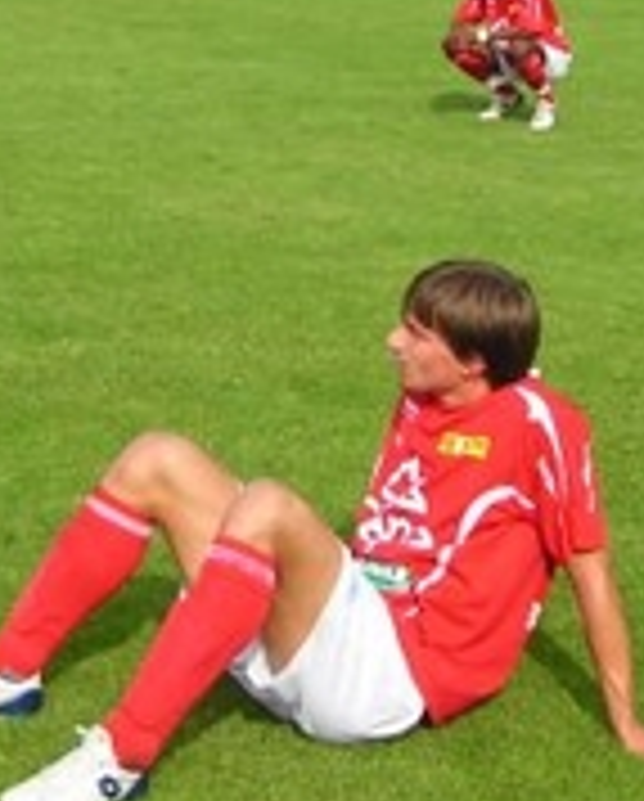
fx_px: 2471
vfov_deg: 18.4
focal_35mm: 104
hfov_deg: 14.8
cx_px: 239
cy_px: 245
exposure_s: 1/250
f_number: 5.6
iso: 50
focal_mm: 6.3
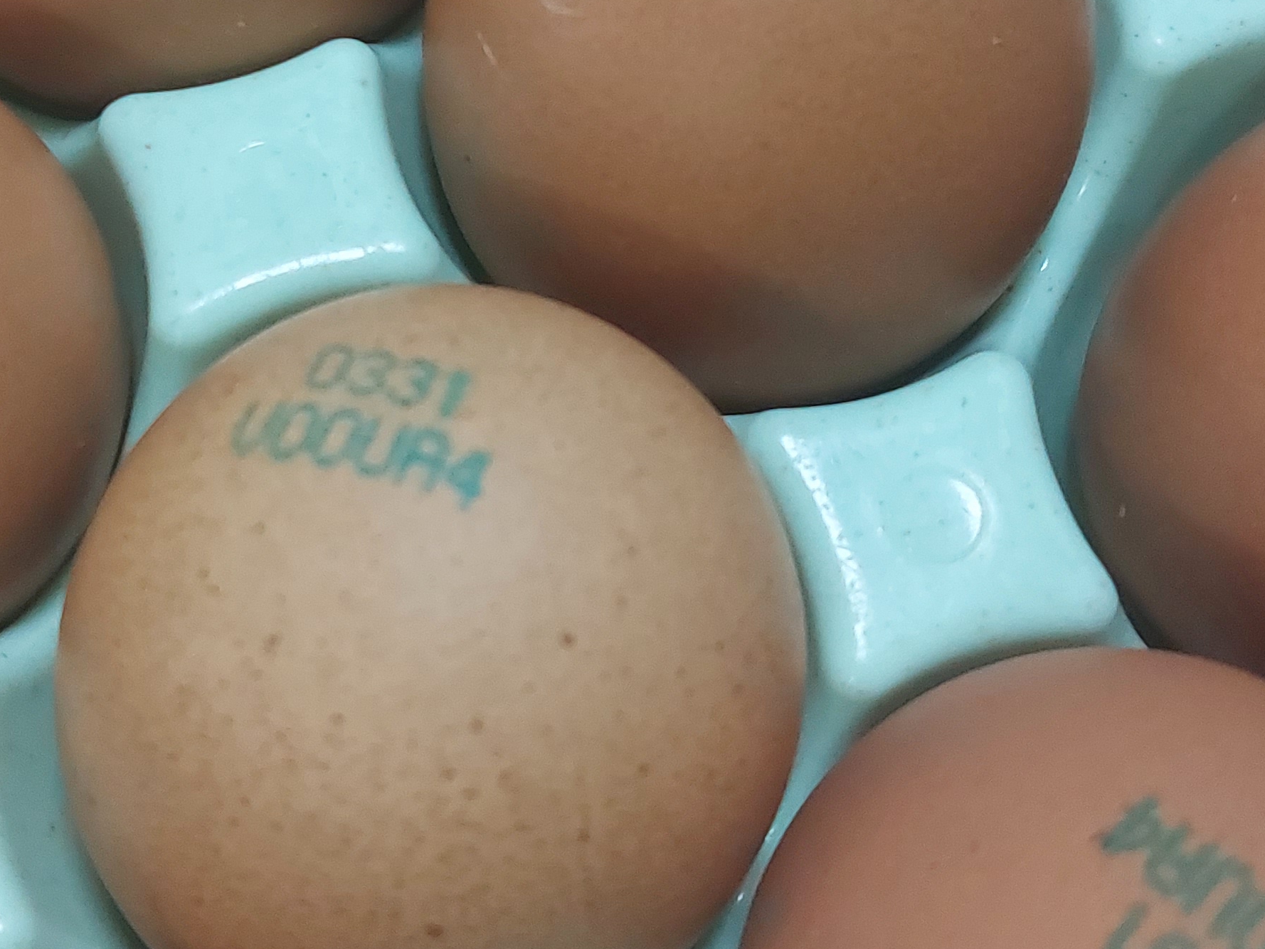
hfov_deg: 29.8
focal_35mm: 65
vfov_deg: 22.4
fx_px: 2376
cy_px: 234
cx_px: 561
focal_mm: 5.23
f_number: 1.8
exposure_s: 1/120
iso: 320
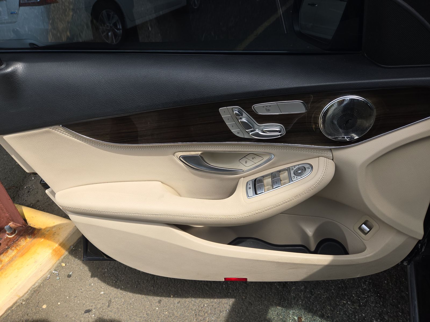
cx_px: 215
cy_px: 161
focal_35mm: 23
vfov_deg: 58.9
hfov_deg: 73.9
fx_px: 286
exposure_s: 1/660
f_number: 1.8
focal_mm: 5.4
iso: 25
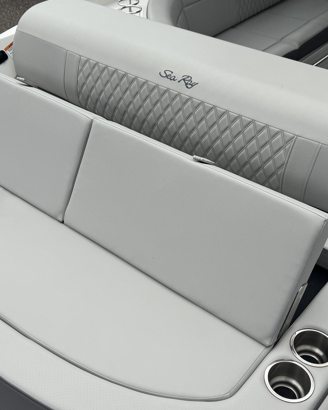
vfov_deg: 43.7
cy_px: 230
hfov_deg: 35.7
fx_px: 510
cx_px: 158
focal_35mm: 42
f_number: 1.78
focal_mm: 6.76
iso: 80
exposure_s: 1/3802
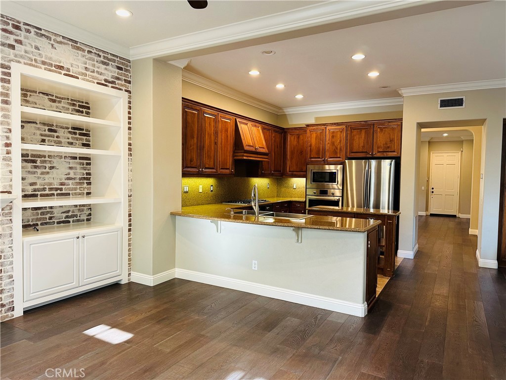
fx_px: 351
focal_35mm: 24
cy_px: 190
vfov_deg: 56.8
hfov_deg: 71.6
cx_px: 253
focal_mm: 6.86
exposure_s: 1/60
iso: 160
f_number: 1.78
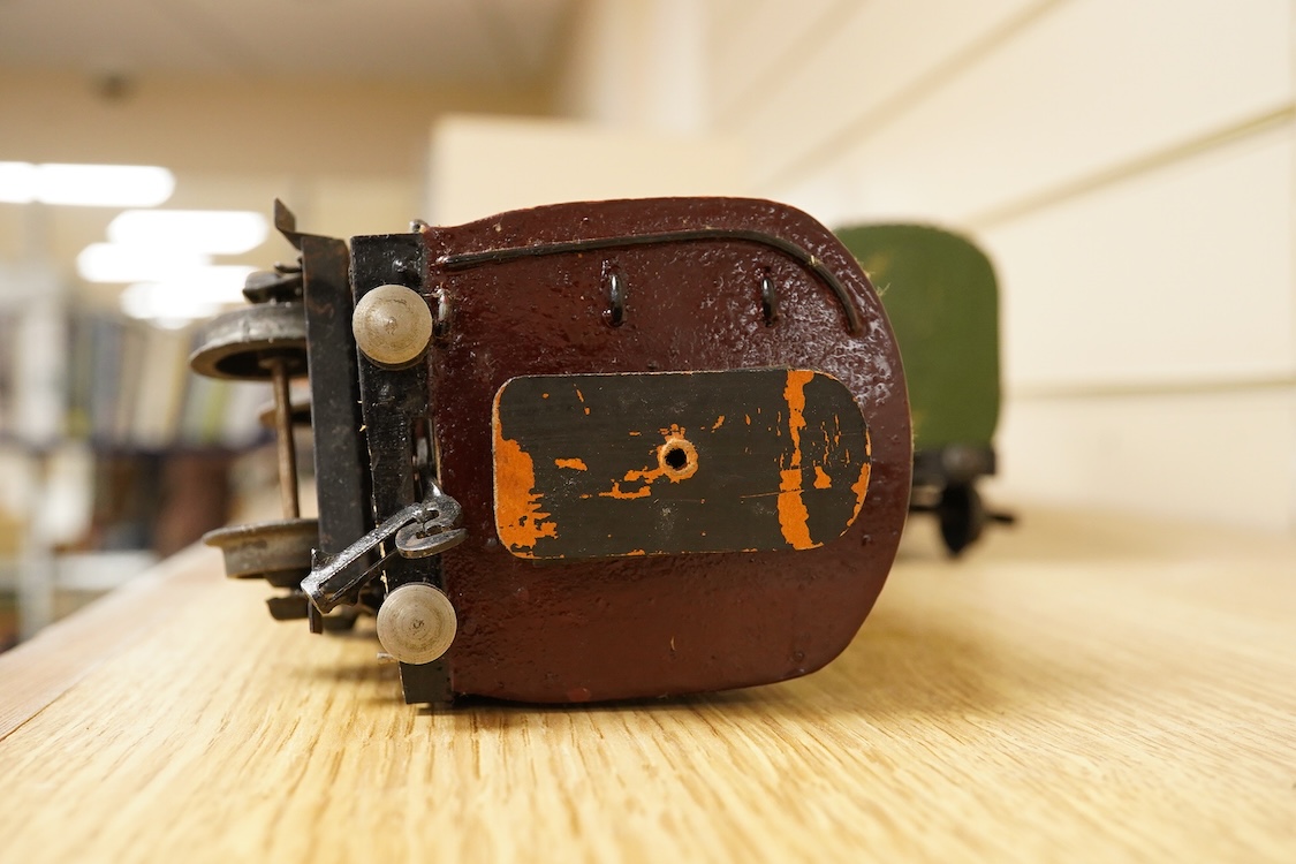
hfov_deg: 43.6
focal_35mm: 45
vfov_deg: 29.9
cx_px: 648
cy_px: 432
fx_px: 1620
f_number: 10
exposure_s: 1/80
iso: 2500
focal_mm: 30
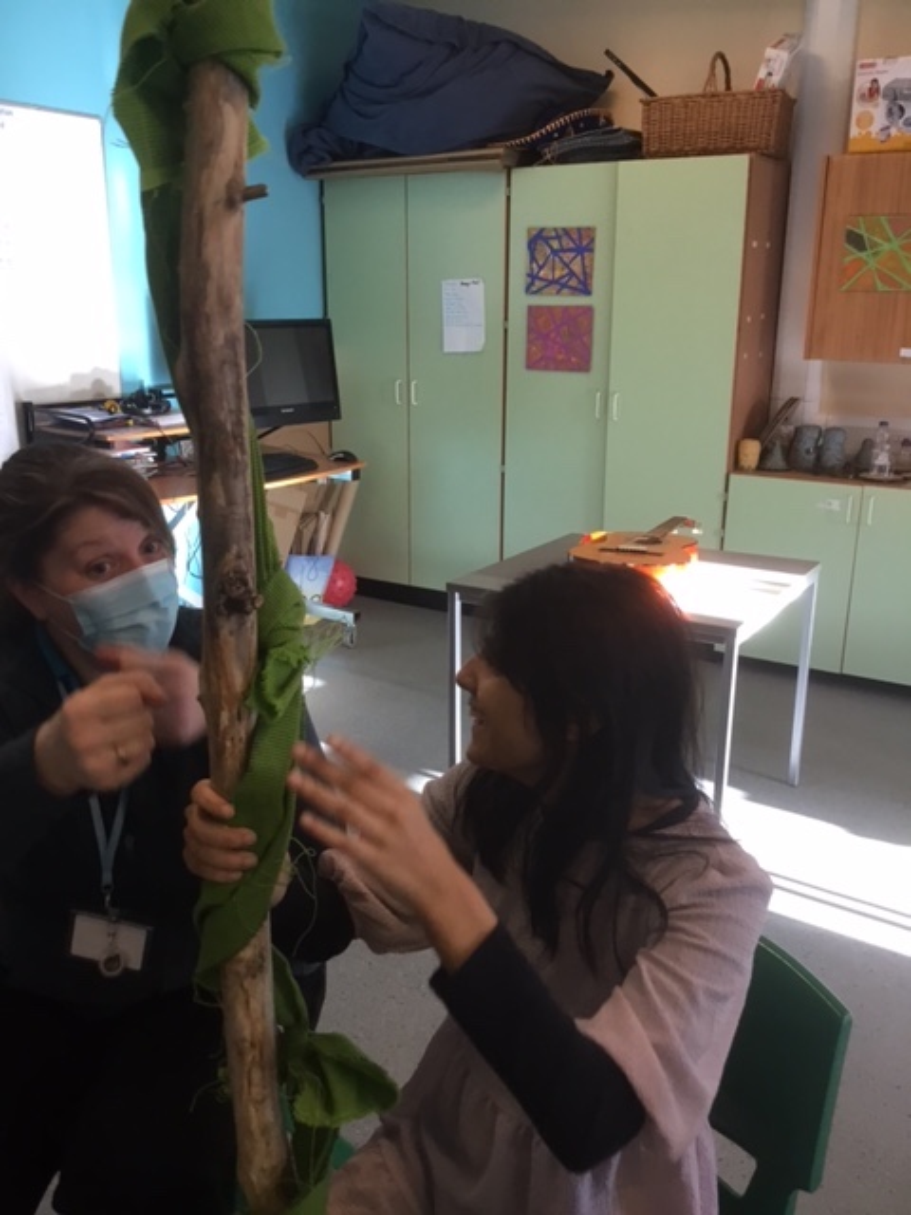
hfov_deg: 45.4
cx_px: 456
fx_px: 1088
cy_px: 608
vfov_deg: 58.4
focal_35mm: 31
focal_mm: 3.3
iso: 100
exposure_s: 1/33
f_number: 2.4
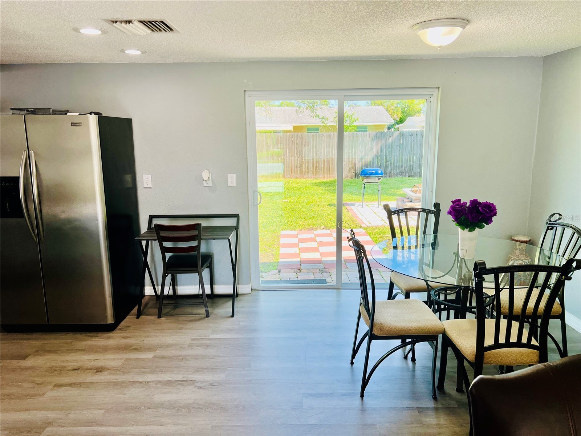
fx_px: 436
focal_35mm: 26
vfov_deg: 53.1
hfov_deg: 67.3
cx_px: 290
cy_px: 218
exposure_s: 1/290
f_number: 1.5
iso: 40
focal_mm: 5.7
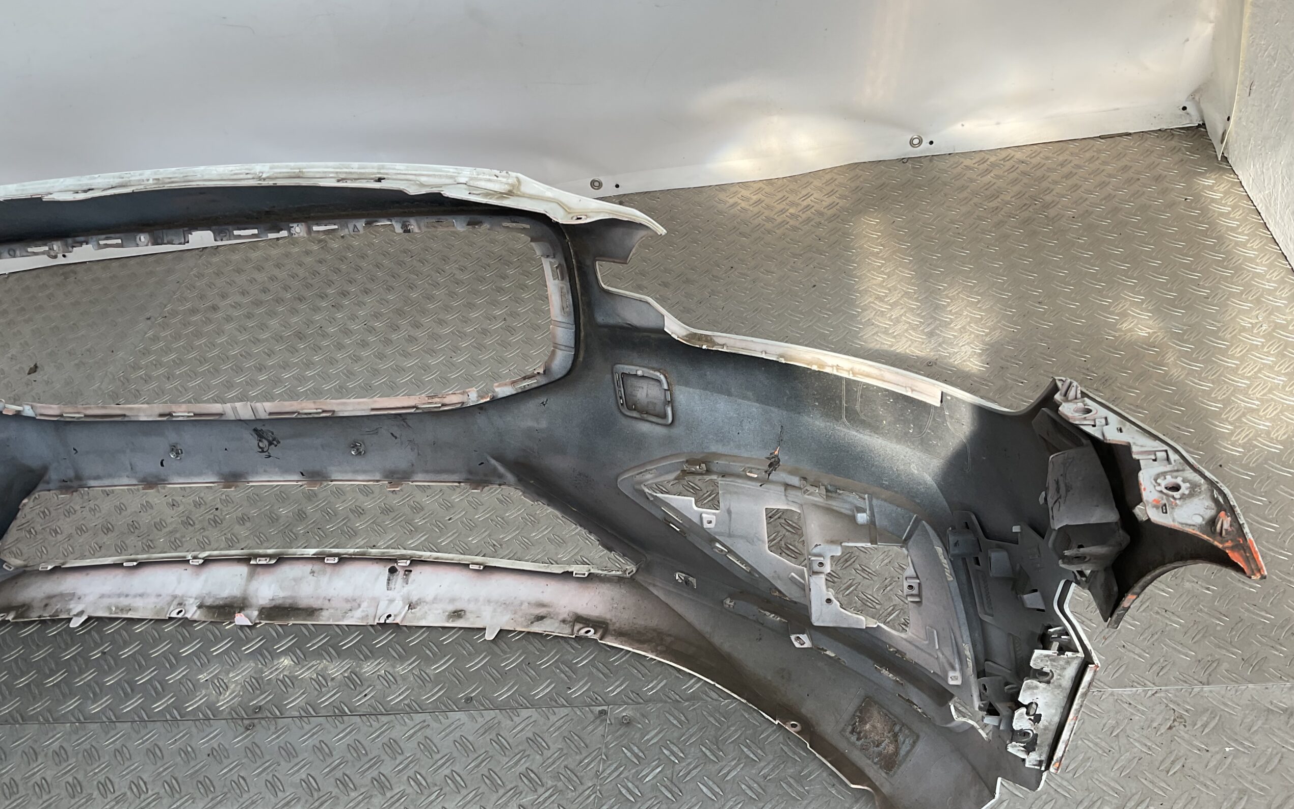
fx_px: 1093
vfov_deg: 40.5
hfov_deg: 61.2
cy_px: 455
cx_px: 644
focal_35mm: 31
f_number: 1.8
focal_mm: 3
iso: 16
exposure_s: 1/248
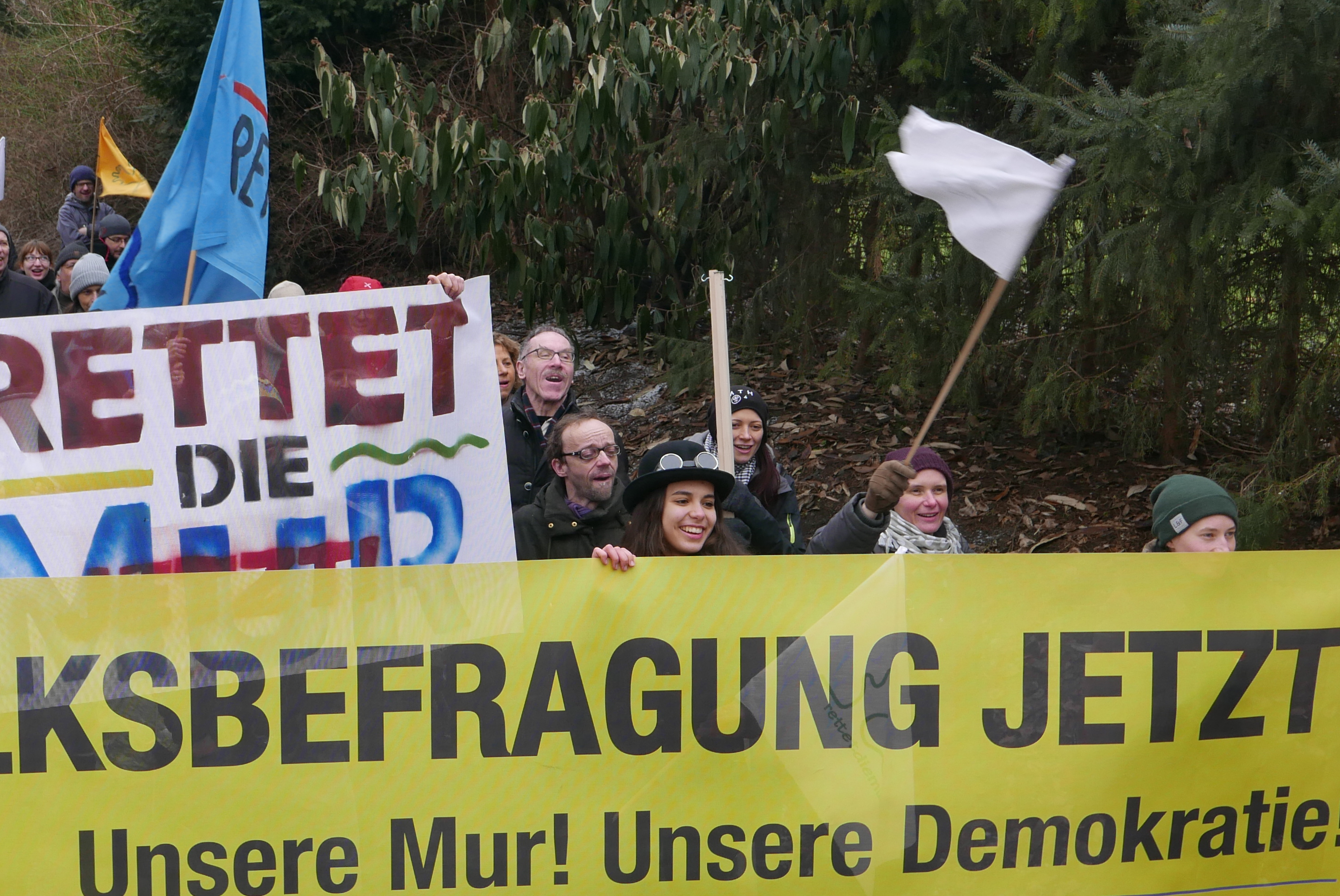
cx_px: 431
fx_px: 2086
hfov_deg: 35.2
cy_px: 396
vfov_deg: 24.2
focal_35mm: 56
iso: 200
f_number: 5.6
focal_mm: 17.2
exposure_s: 1/125
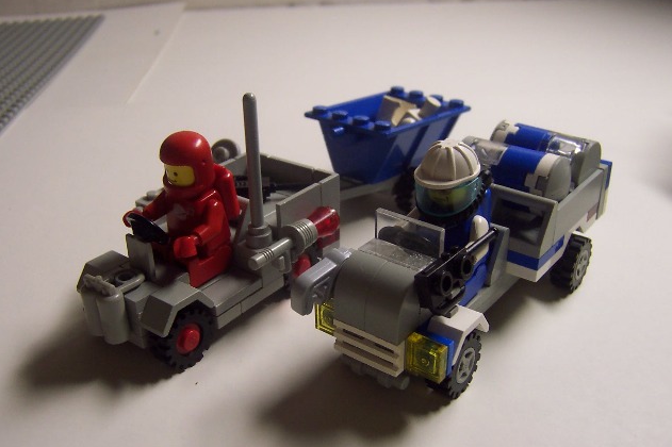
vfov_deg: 35.0
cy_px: 228
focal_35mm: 38
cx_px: 340
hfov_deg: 50.7
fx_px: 709
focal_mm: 5.6
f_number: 2.8
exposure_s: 1/30
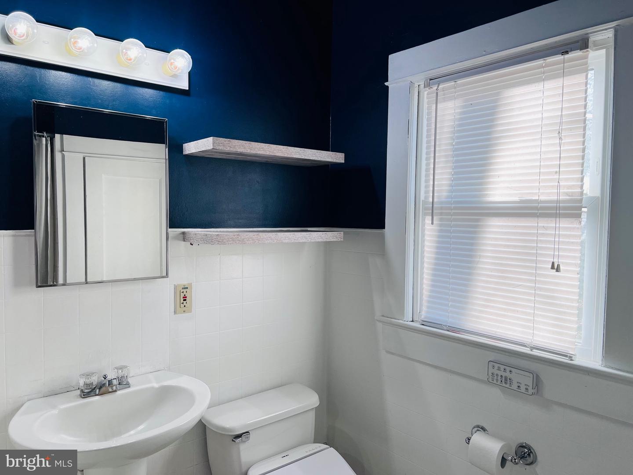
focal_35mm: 26
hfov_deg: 67.3
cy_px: 238
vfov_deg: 53.1
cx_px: 316
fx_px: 475
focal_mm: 5.7
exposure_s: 1/224
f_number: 1.5
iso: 40
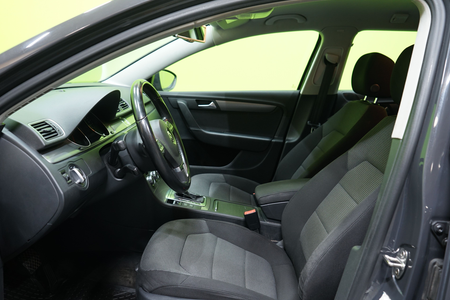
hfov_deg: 57.2
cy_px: 152
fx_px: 412
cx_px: 223
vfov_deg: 40.0
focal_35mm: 33
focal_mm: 32
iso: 800
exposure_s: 1/20
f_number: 4.5
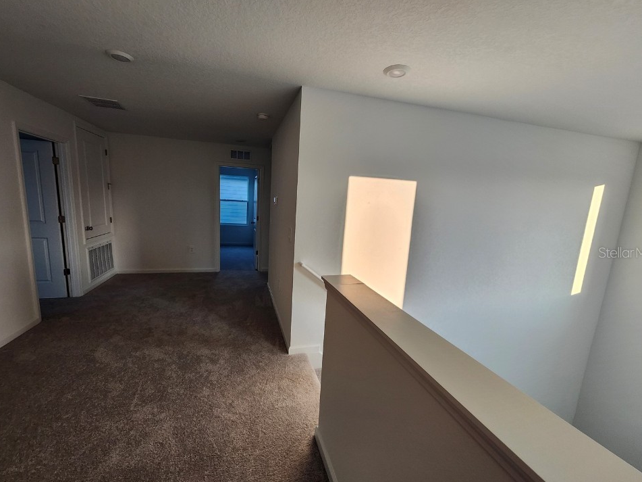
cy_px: 252
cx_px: 317
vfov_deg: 85.6
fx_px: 260
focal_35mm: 14
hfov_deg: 102.1
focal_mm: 1.74
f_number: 2.2
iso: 80
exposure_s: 1/60
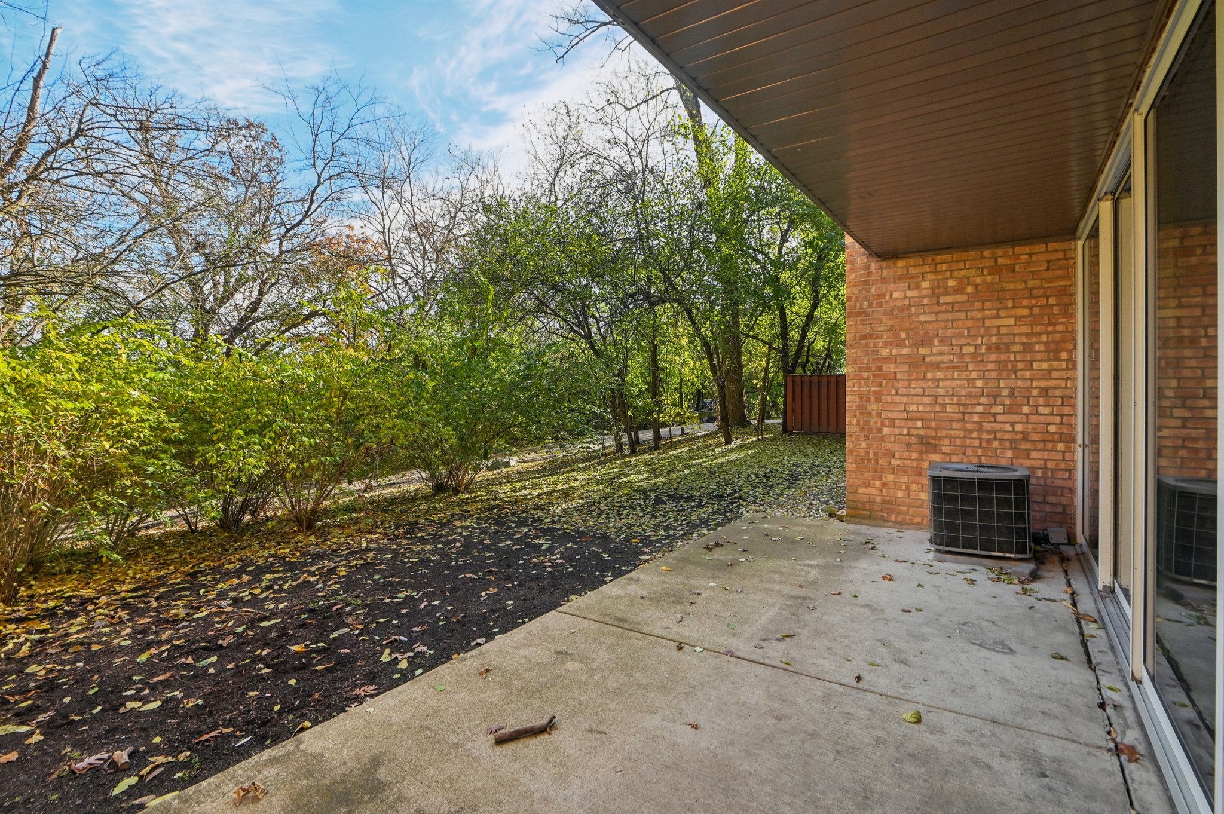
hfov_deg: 96.8
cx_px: 612
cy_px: 407
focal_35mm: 16
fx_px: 544
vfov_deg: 73.7
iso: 400
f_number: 13
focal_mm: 16
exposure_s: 1/80
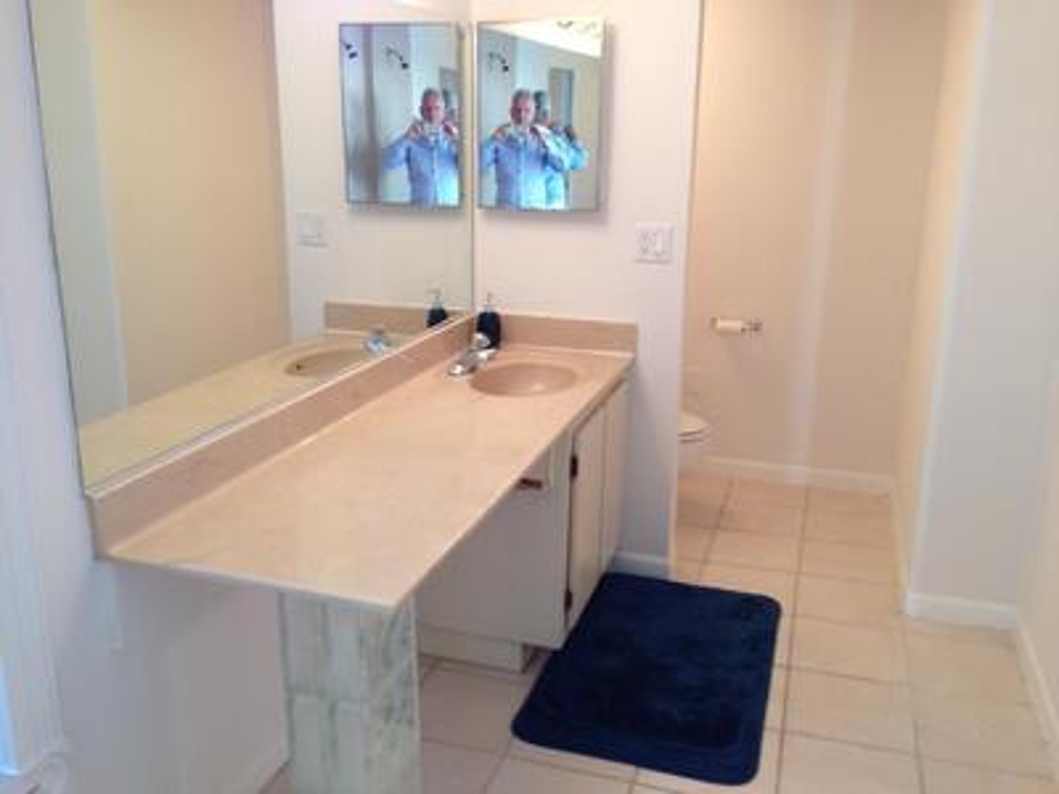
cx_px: 530
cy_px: 397
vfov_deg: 42.9
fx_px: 1010
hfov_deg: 55.4
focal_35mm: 33
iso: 80
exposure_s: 1/20
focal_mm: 4.12
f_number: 2.4
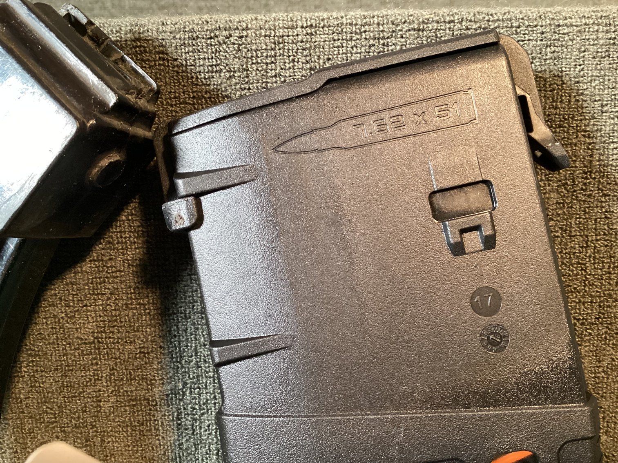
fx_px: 553
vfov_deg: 45.4
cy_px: 232
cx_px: 309
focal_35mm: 31
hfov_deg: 58.3
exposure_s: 1/30
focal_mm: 3.3
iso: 400
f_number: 2.4
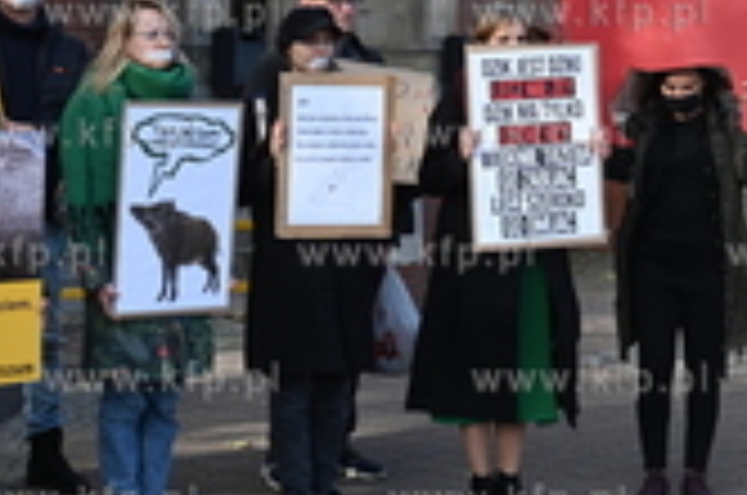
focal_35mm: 106
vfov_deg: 12.8
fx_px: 2195
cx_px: 320
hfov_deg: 19.3
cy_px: 72
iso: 400
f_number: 4
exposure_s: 1/1000
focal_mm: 44
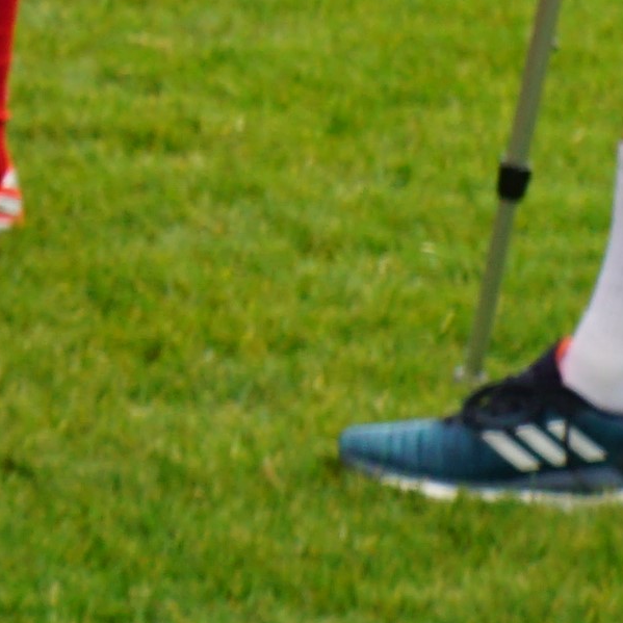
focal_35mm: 447
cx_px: -1409
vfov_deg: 3.9
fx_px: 9107
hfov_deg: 3.8
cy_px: -616
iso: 100
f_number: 5.6
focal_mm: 35
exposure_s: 1/80
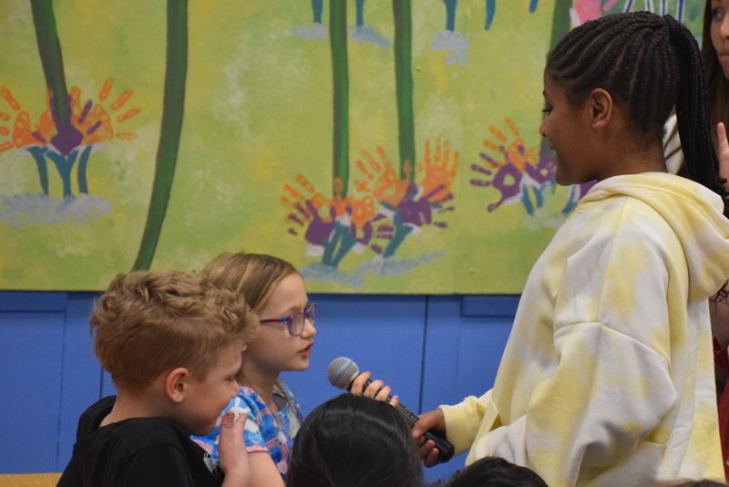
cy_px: 244
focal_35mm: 105
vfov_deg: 13.1
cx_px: 364
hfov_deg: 19.4
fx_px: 2127
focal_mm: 70
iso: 2500
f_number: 5
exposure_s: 1/125
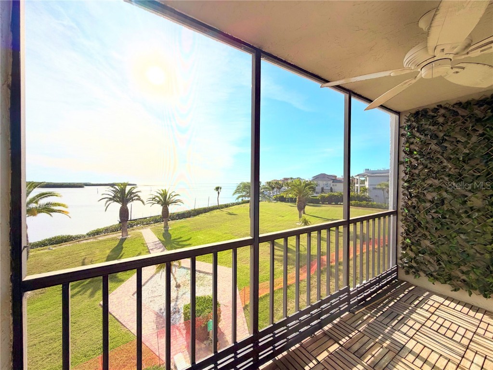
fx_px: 199
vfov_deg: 85.7
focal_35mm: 14
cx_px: 246
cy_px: 185
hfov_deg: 102.1
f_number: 2.2
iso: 20
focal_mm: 2.22
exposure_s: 1/1189
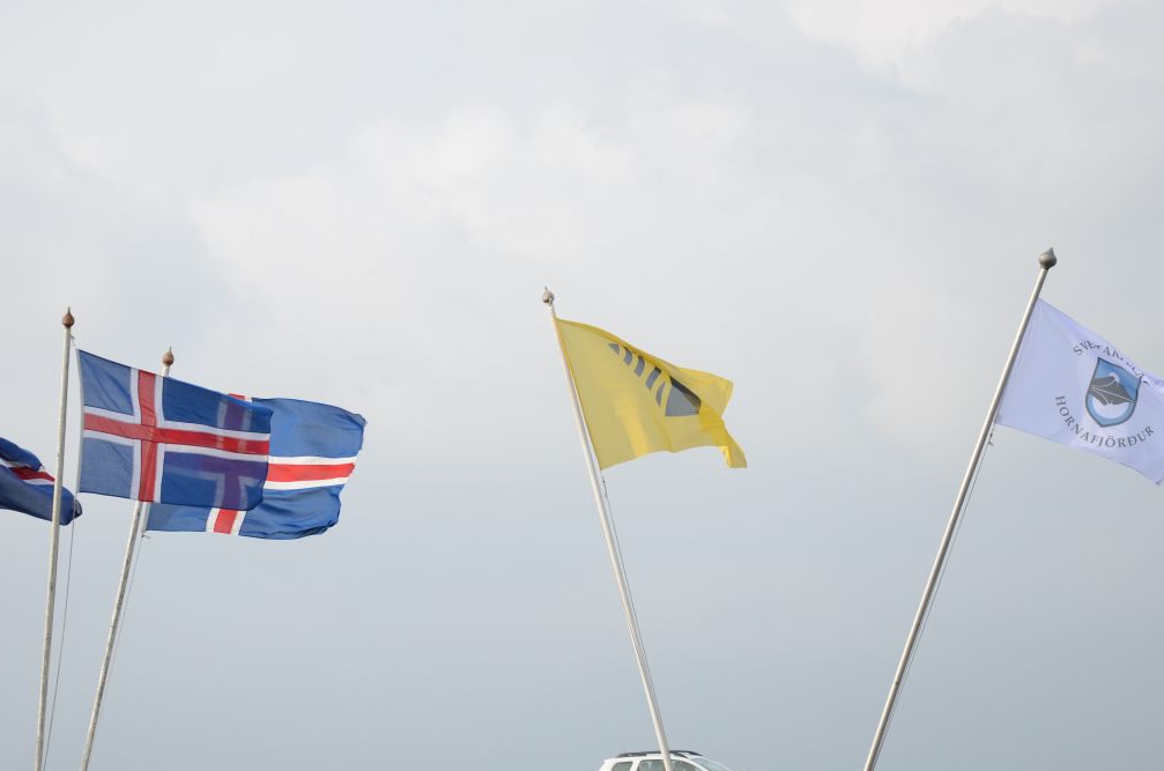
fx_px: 3807
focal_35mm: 118
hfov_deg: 17.4
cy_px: 421
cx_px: 516
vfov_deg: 11.6
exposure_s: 1/640
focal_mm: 66
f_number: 6.3
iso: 200
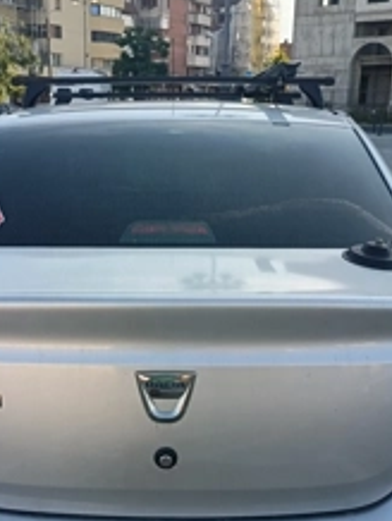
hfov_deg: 32.9
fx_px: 663
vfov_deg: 42.5
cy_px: 330
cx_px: 170
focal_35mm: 44
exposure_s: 1/114
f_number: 1.75
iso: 100
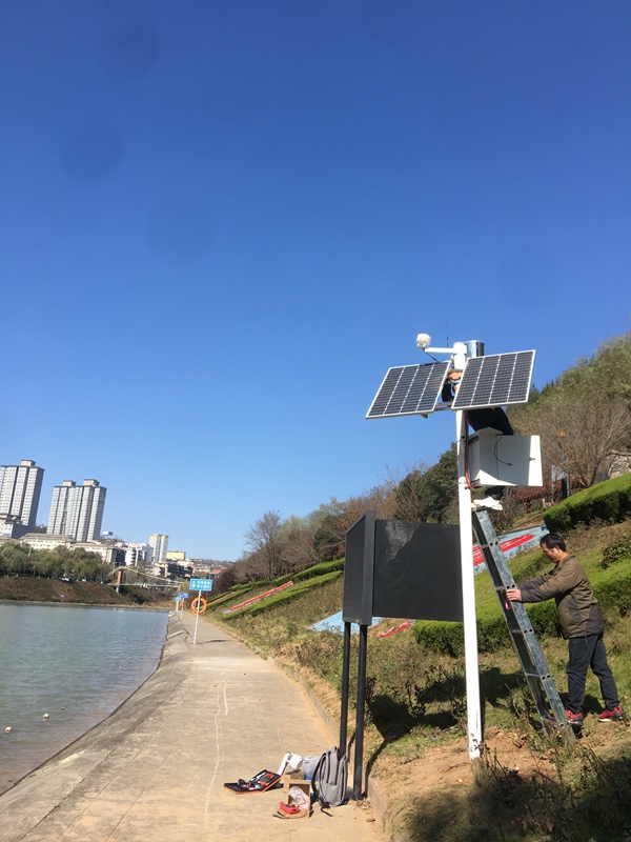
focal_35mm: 29
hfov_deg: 48.2
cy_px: 421
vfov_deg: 61.7
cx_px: 316
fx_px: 705
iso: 25
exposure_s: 1/1148
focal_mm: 4.15
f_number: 2.2
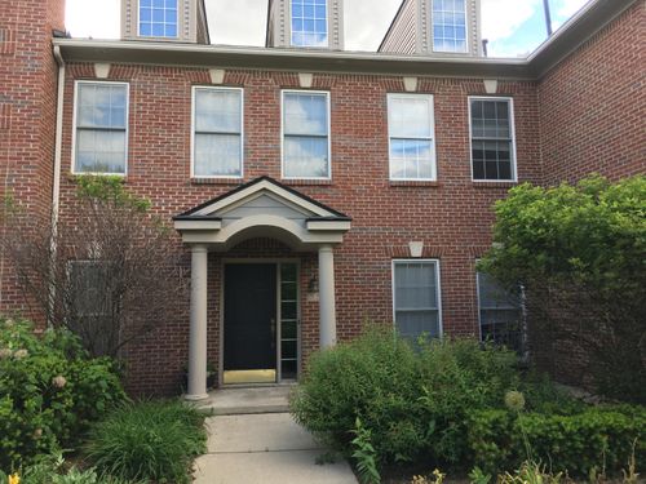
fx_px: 541
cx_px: 323
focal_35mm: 29
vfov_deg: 48.2
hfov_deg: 61.7
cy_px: 242
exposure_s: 1/155
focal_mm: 4.15
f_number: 2.2
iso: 25
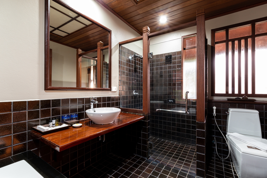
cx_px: 134
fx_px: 111
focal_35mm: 15
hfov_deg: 100.4
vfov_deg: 77.3
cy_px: 89
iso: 400
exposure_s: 6
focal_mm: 15
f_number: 13
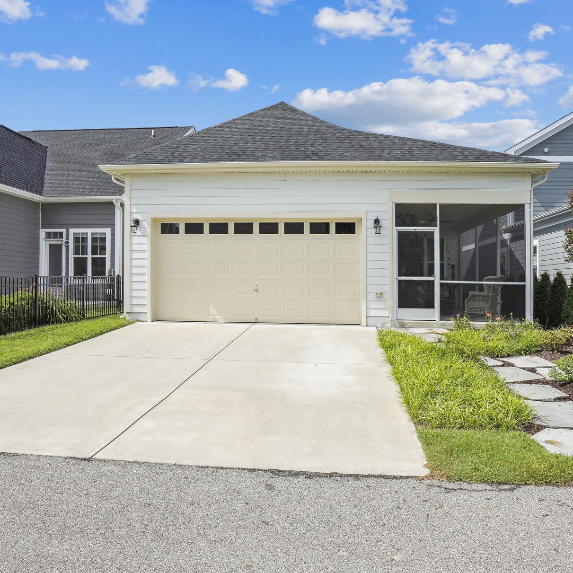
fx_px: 431
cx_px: 312
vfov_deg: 67.3
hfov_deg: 67.1
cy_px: 282
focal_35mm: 23
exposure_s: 1/400
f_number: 8
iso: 100
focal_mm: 16
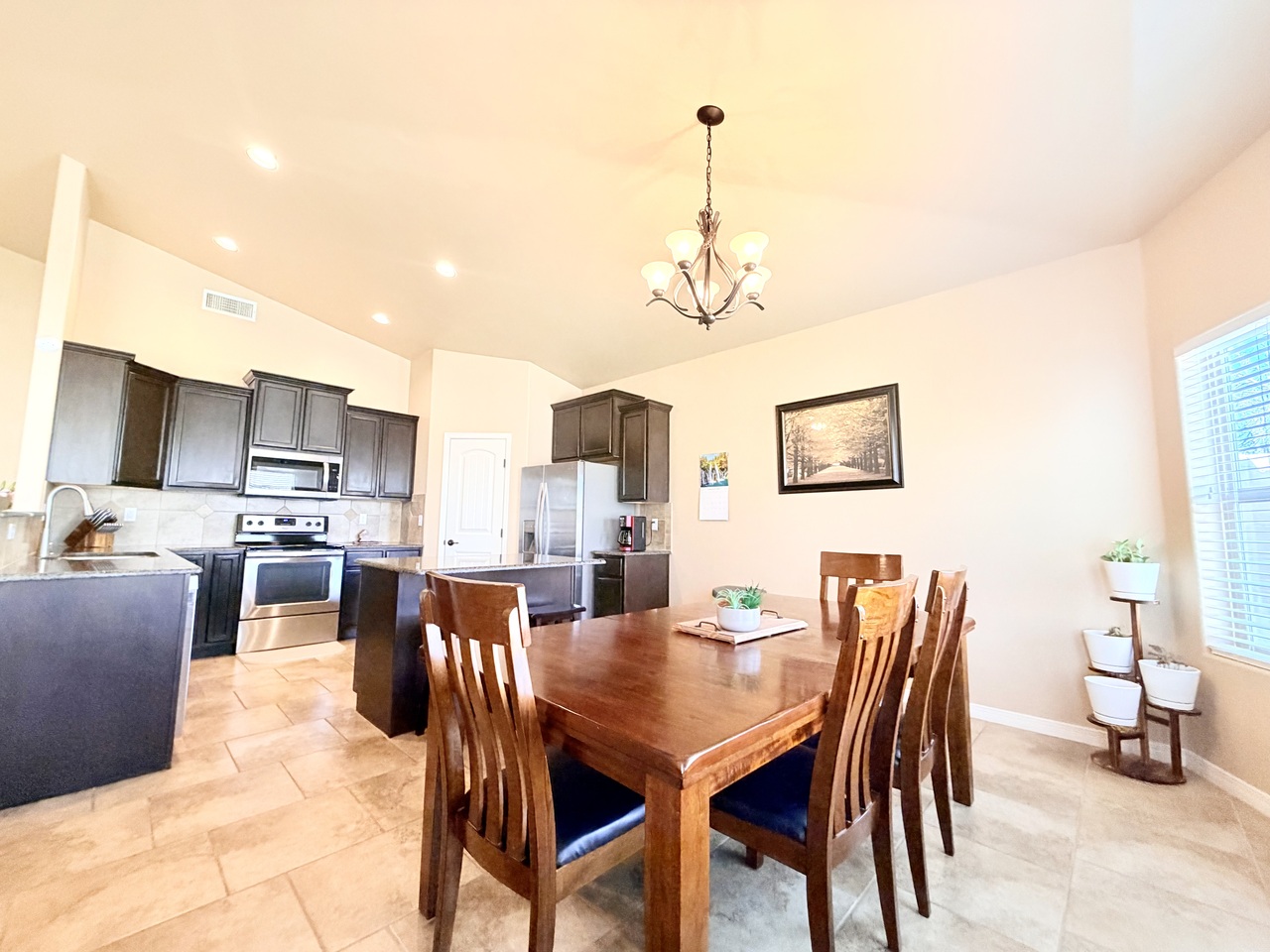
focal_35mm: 14
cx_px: 635
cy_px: 476
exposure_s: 1/60
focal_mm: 2.22
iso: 320
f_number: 2.2
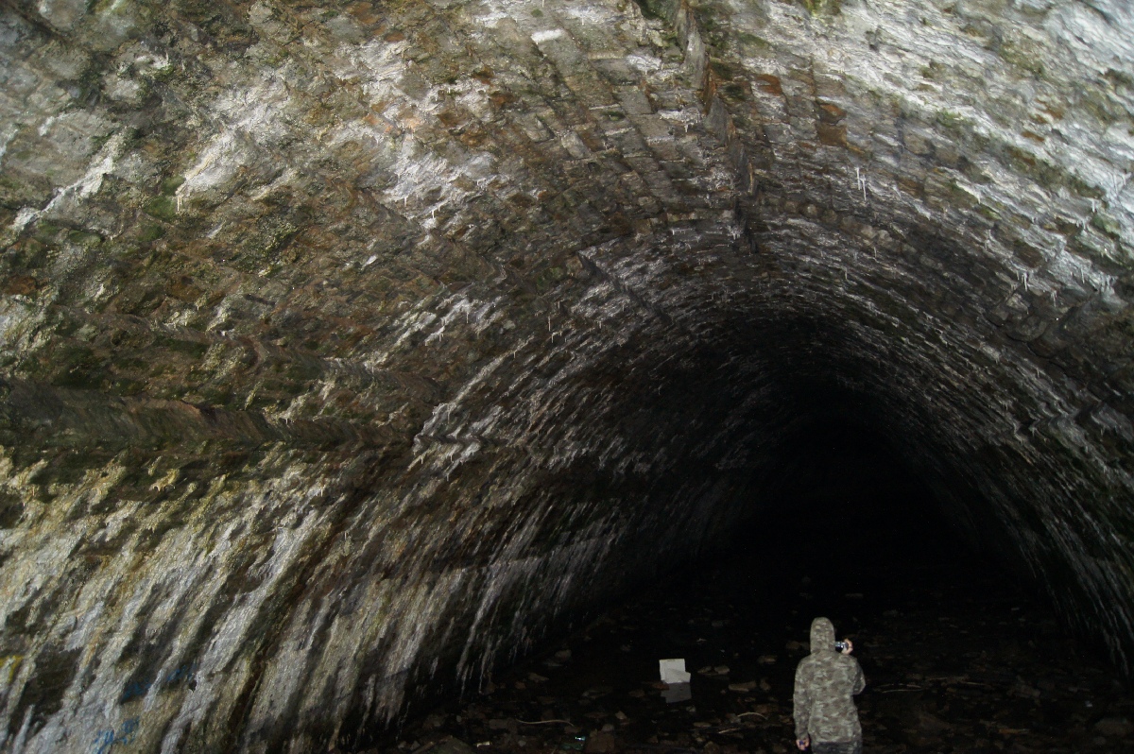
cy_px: 377
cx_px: 567
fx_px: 850
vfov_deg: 47.9
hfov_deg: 67.4
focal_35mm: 27
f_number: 3.5
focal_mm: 18
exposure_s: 1/80
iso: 400
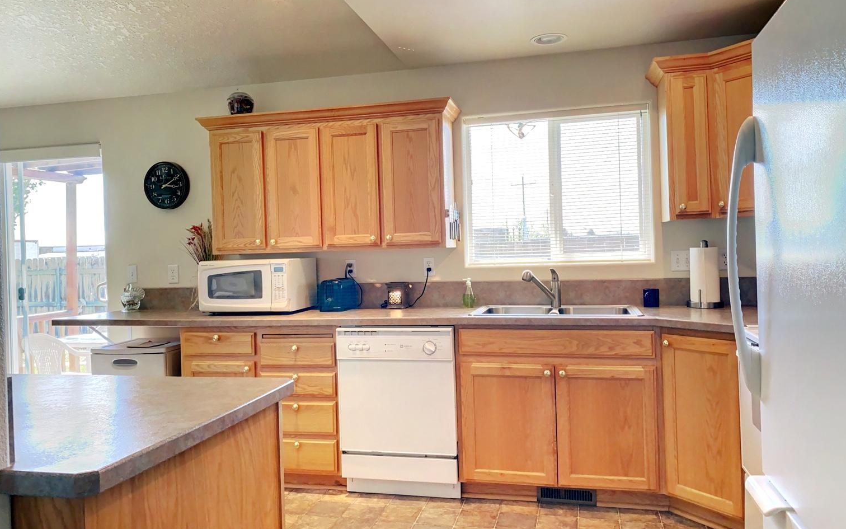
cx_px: 419
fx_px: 646
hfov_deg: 66.5
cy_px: 266
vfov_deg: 44.5
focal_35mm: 28
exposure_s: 1/120
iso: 80
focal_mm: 4.25
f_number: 1.8
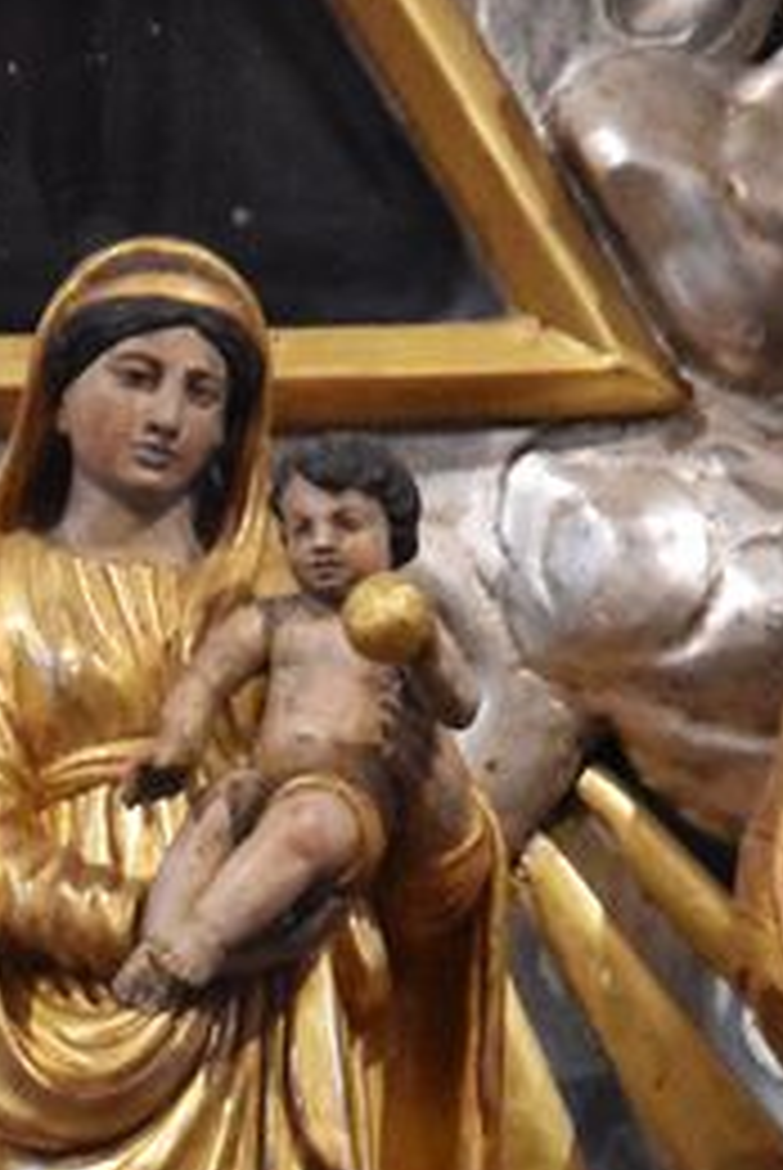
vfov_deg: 2.6
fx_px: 26257
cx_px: 16
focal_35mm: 807
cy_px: 1017
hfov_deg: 1.7
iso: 12800
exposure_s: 1/125
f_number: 5.6
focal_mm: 200
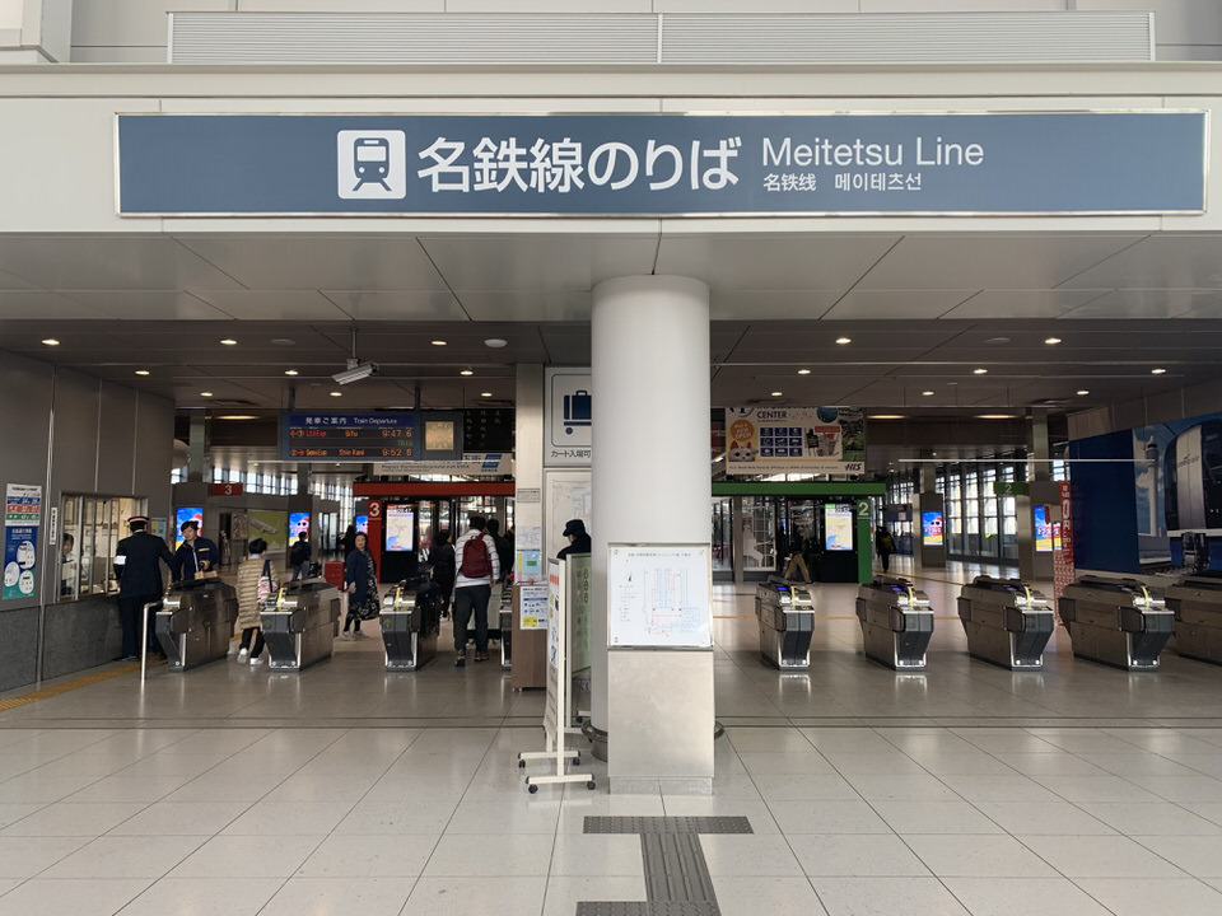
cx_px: 611
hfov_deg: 67.3
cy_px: 458
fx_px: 918
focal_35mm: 26
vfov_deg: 53.1
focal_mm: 4.25
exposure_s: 1/122
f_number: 1.8
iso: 50
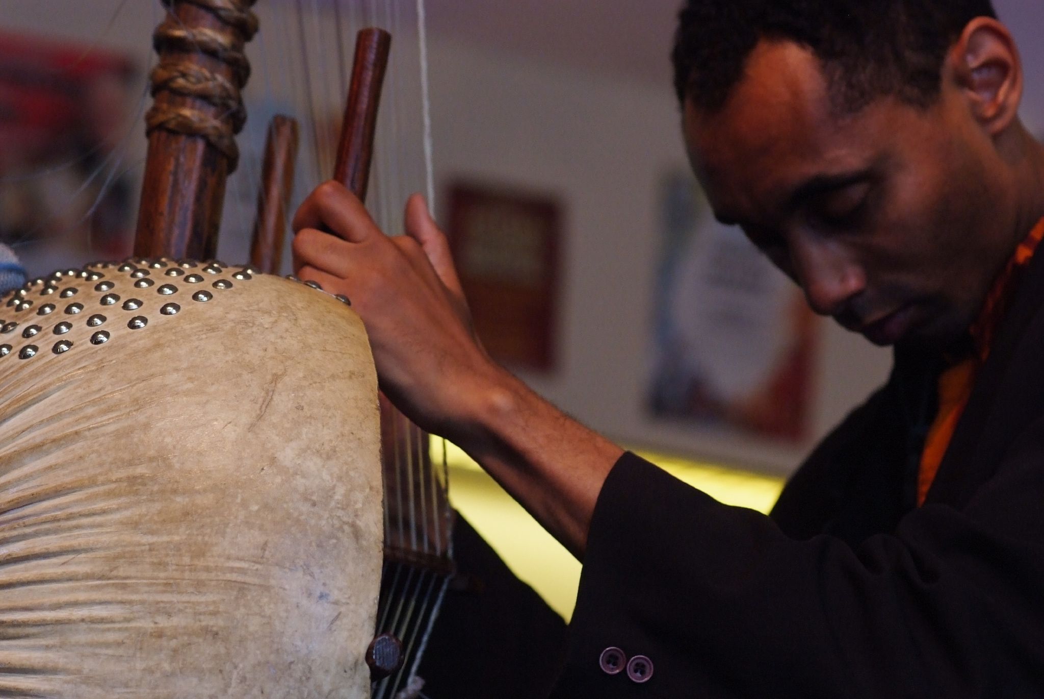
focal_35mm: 128
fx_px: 3716
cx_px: 522
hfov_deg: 16.0
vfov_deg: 10.7
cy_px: 350
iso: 1600
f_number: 4
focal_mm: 85
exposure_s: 1/125
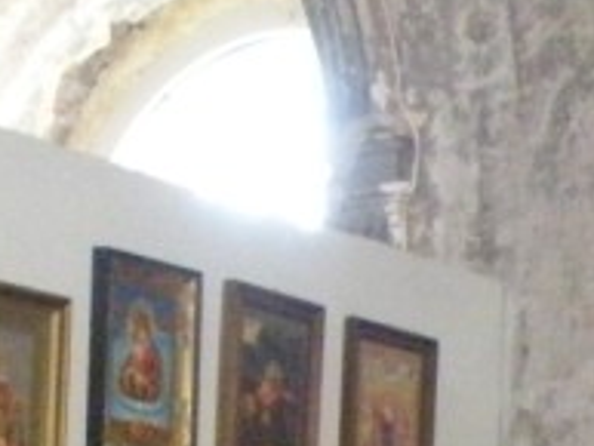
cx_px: -83
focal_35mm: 207
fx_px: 3554
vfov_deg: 6.8
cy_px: 1098
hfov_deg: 9.4
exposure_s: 1/60
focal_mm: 6.97
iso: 800
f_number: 3.3
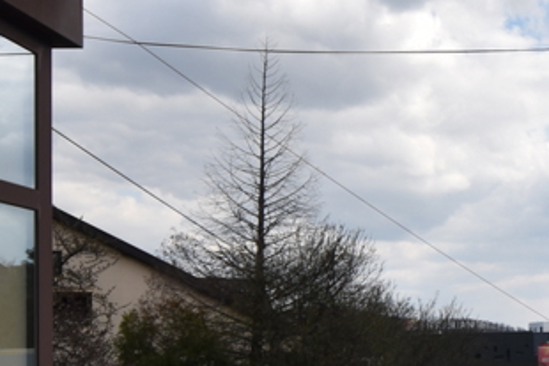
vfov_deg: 23.1
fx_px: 885
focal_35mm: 58
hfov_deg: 29.8
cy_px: 292
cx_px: 648
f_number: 4.5
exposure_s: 1/640
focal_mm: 10
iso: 100
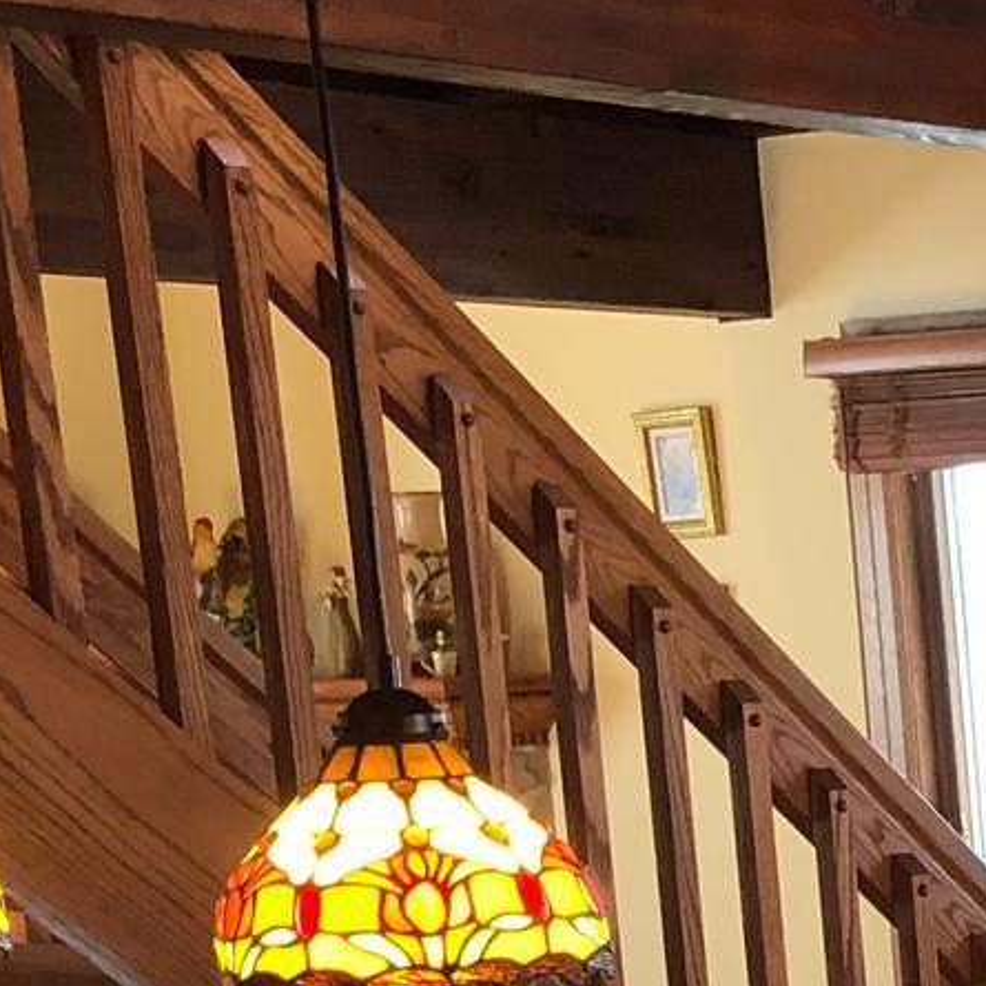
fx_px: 3674
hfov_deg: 13.0
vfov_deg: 14.5
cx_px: 2052
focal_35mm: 114
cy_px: 1343
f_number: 1.8
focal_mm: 3.99
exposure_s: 1/20
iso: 40
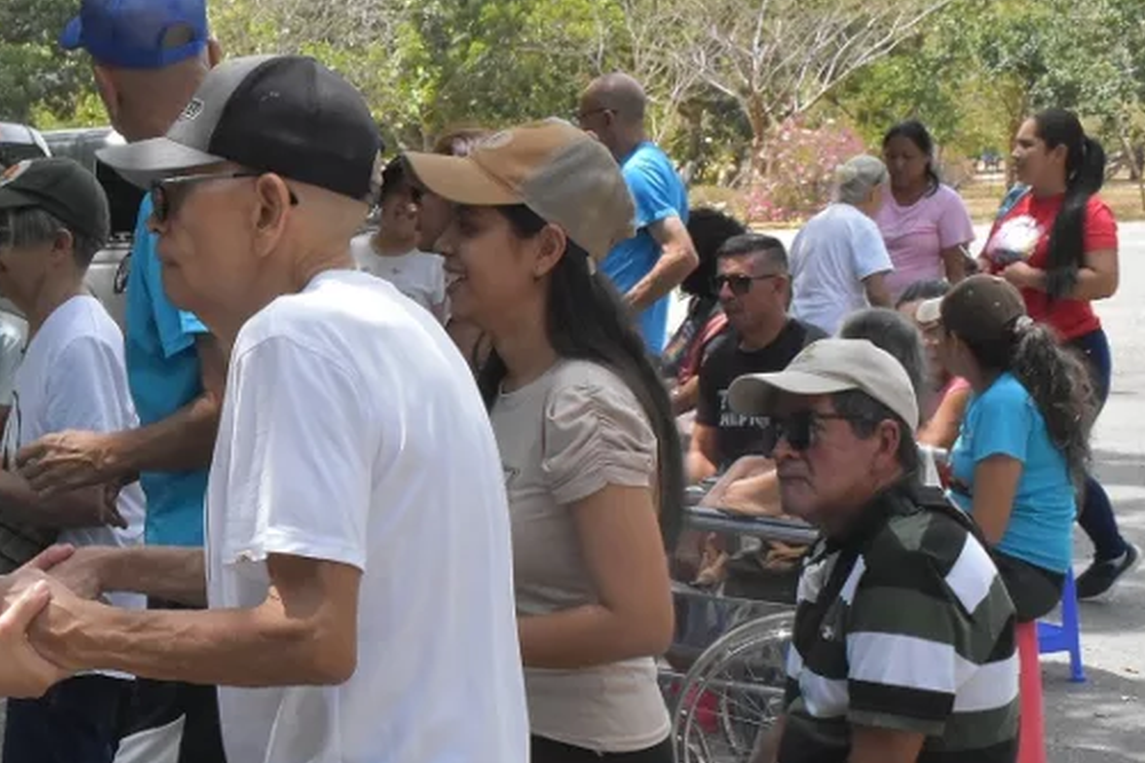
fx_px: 2640
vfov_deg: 16.2
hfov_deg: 23.7
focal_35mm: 83
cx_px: 94
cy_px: 709
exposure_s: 1/1000
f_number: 16
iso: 3200
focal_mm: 27
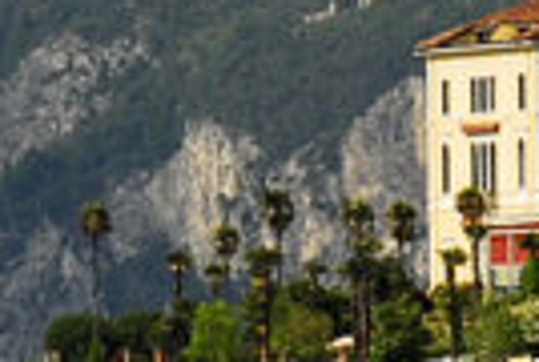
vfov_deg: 1.5
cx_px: 1665
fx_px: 13468
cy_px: 155
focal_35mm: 898
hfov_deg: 2.3
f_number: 11
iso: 400
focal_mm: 85
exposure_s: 1/640
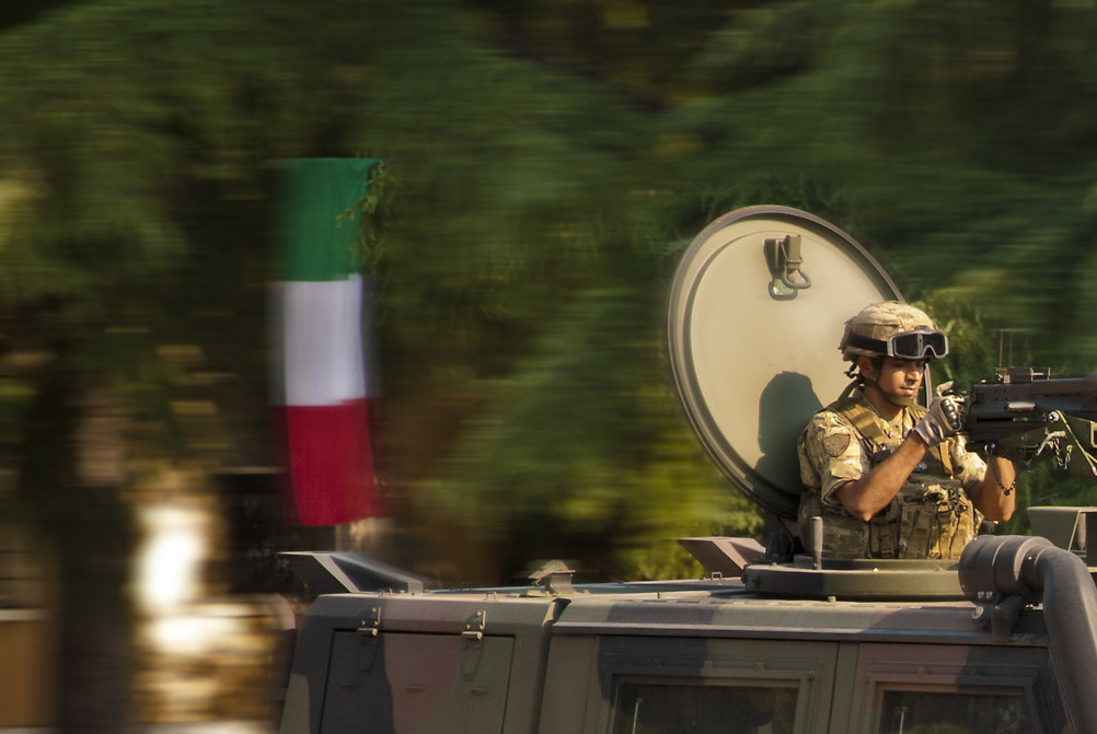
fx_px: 11509
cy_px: 725
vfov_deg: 3.7
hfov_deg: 5.4
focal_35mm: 377
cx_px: 1301
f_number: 5.6
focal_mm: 105
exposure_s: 1/250
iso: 200
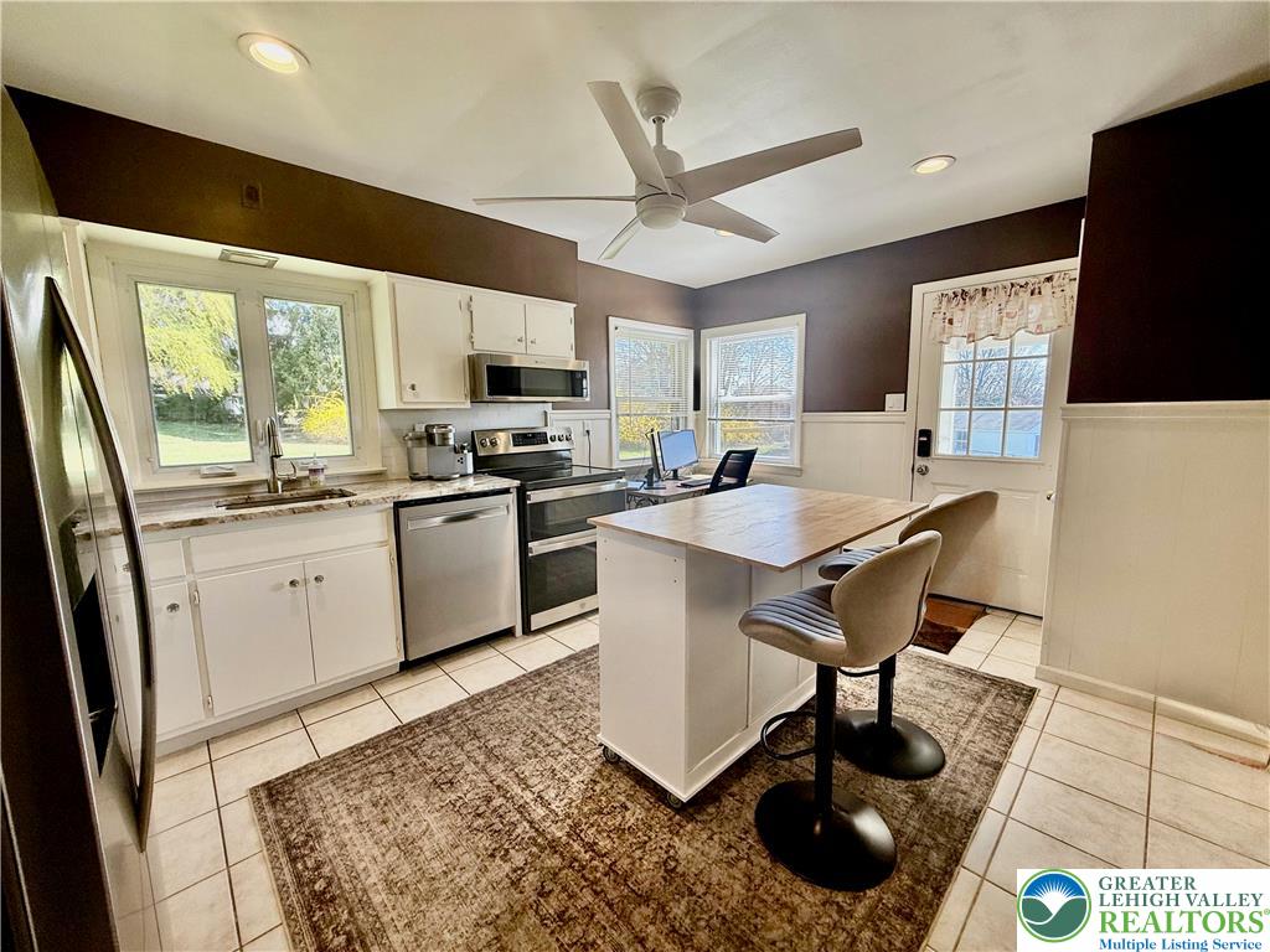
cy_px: 476
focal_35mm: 14
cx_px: 635
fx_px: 514
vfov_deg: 85.7
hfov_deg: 102.1
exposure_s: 1/120
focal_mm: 2.22
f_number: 2.2
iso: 64
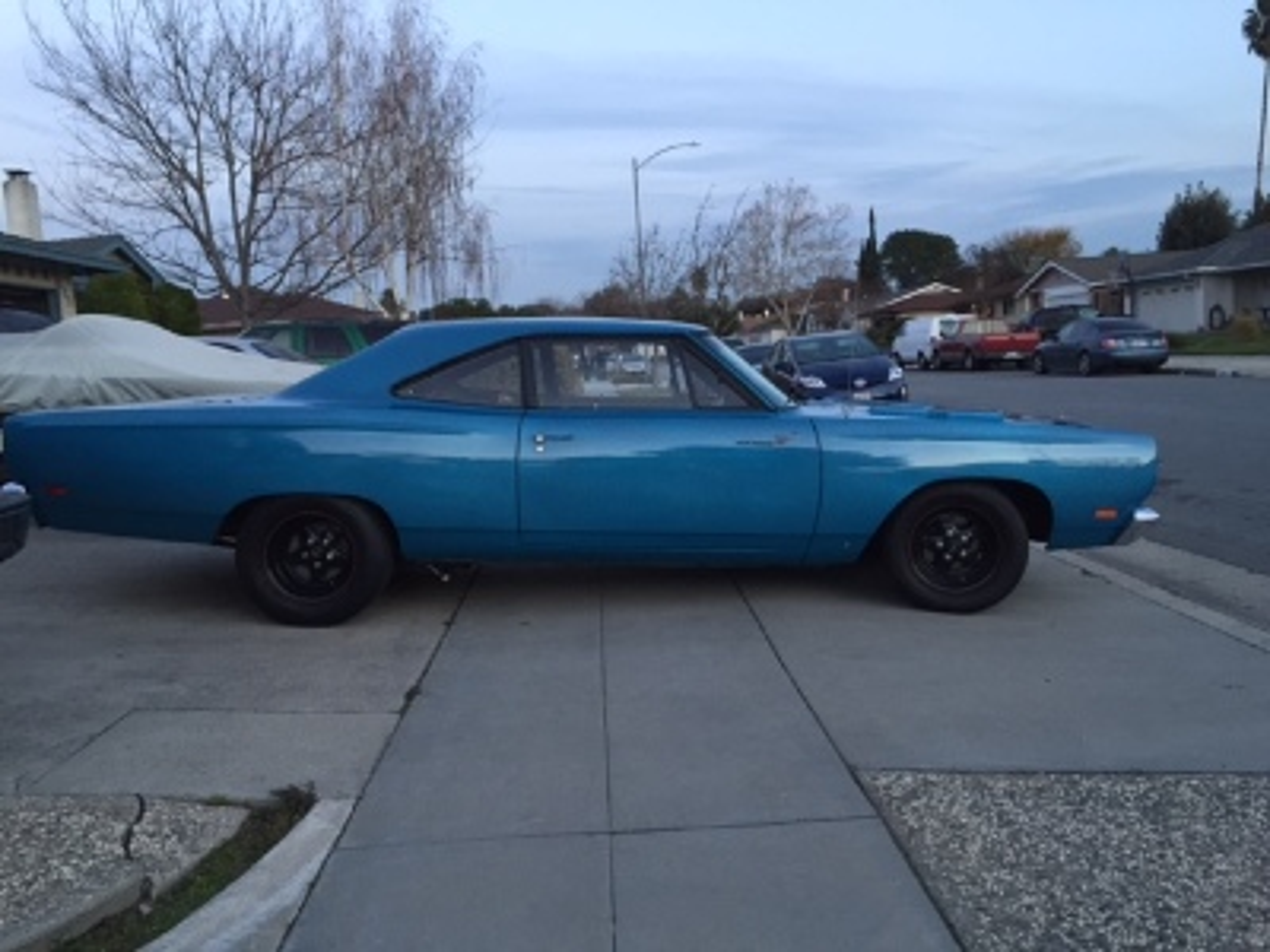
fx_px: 1064
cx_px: 635
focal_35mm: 29
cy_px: 476
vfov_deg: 48.2
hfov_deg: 61.7
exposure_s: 1/30
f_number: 2.2
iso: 80
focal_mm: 4.15
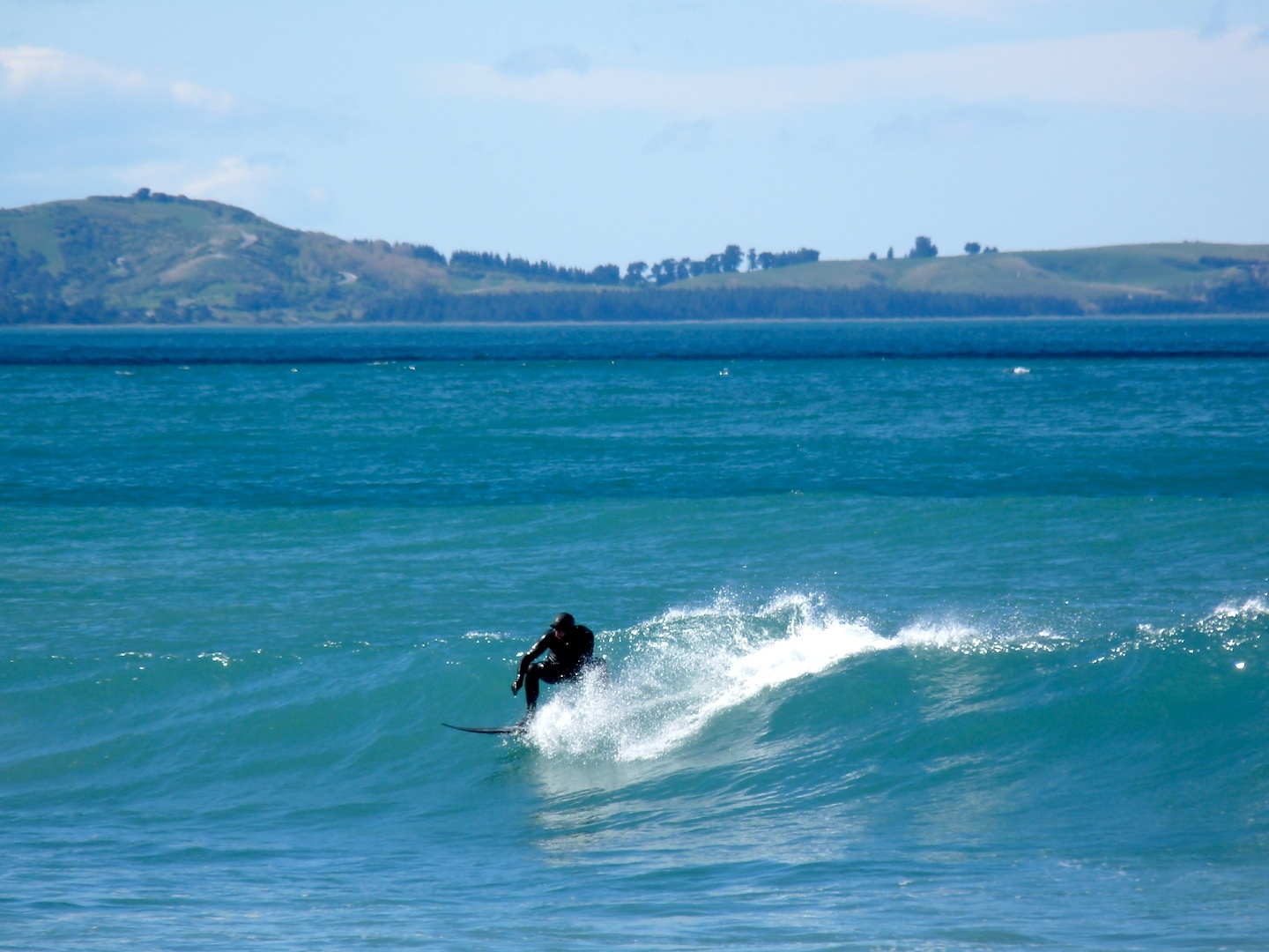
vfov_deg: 3.1
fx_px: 17816
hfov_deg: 4.1
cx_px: 634
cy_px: 476
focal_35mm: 486
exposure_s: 1/400
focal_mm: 86.4
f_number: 6.3
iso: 100
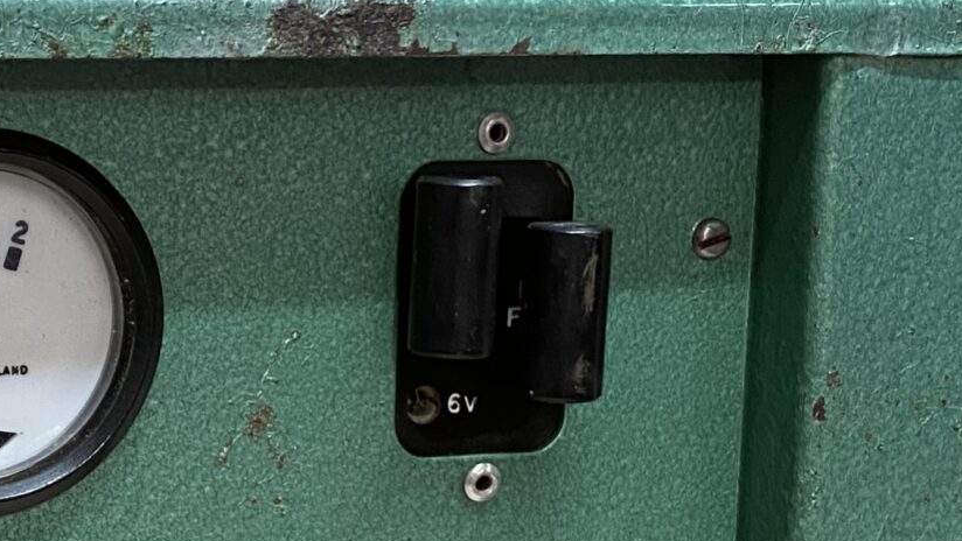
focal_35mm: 88
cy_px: 408
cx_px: 21
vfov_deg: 13.7
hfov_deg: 23.3
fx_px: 2245
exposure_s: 1/50
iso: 320
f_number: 1.8
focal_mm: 4.25
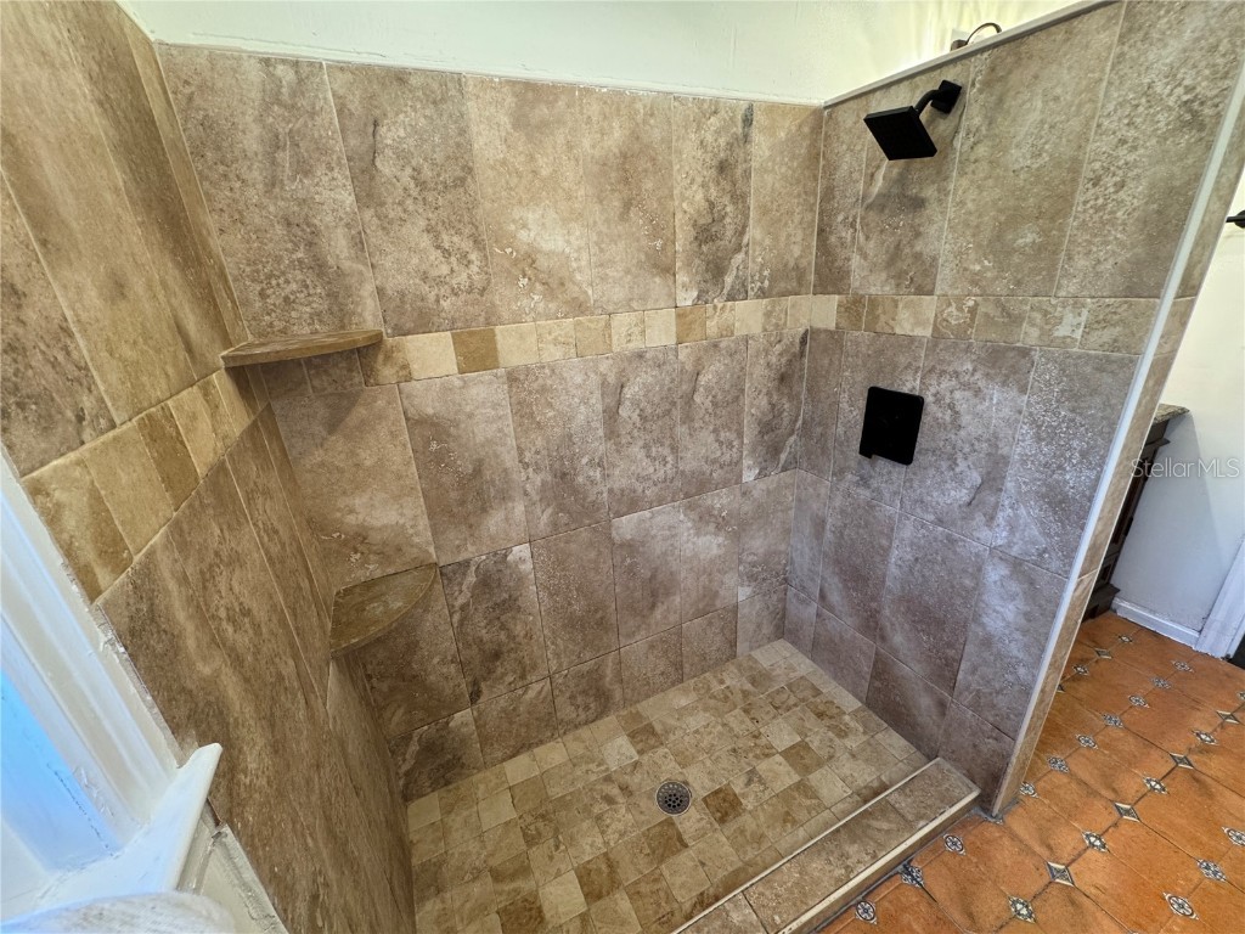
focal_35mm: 14
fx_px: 504
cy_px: 467
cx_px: 622
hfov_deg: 102.1
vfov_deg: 85.7
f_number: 2.2
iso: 200
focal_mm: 2.22
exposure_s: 1/60
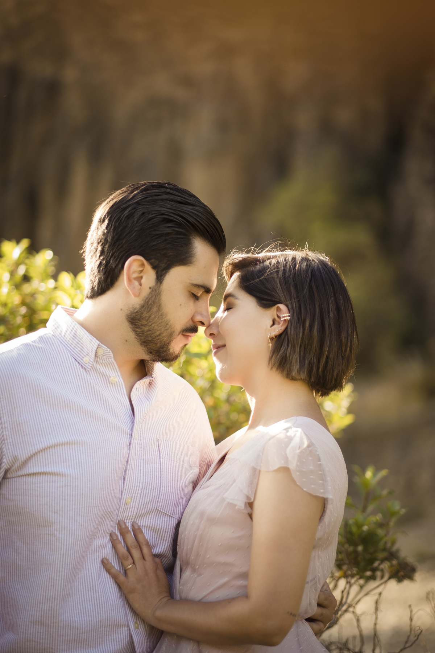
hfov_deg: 16.3
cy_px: 326
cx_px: 218
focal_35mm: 84
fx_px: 1522
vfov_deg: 24.2
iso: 250
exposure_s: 1/800
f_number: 1.2
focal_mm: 56
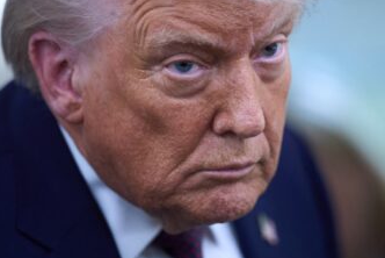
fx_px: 3051
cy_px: 141
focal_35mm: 285
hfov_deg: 7.2
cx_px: 239
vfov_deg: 4.8
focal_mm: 150
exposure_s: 1/200
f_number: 2
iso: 4000
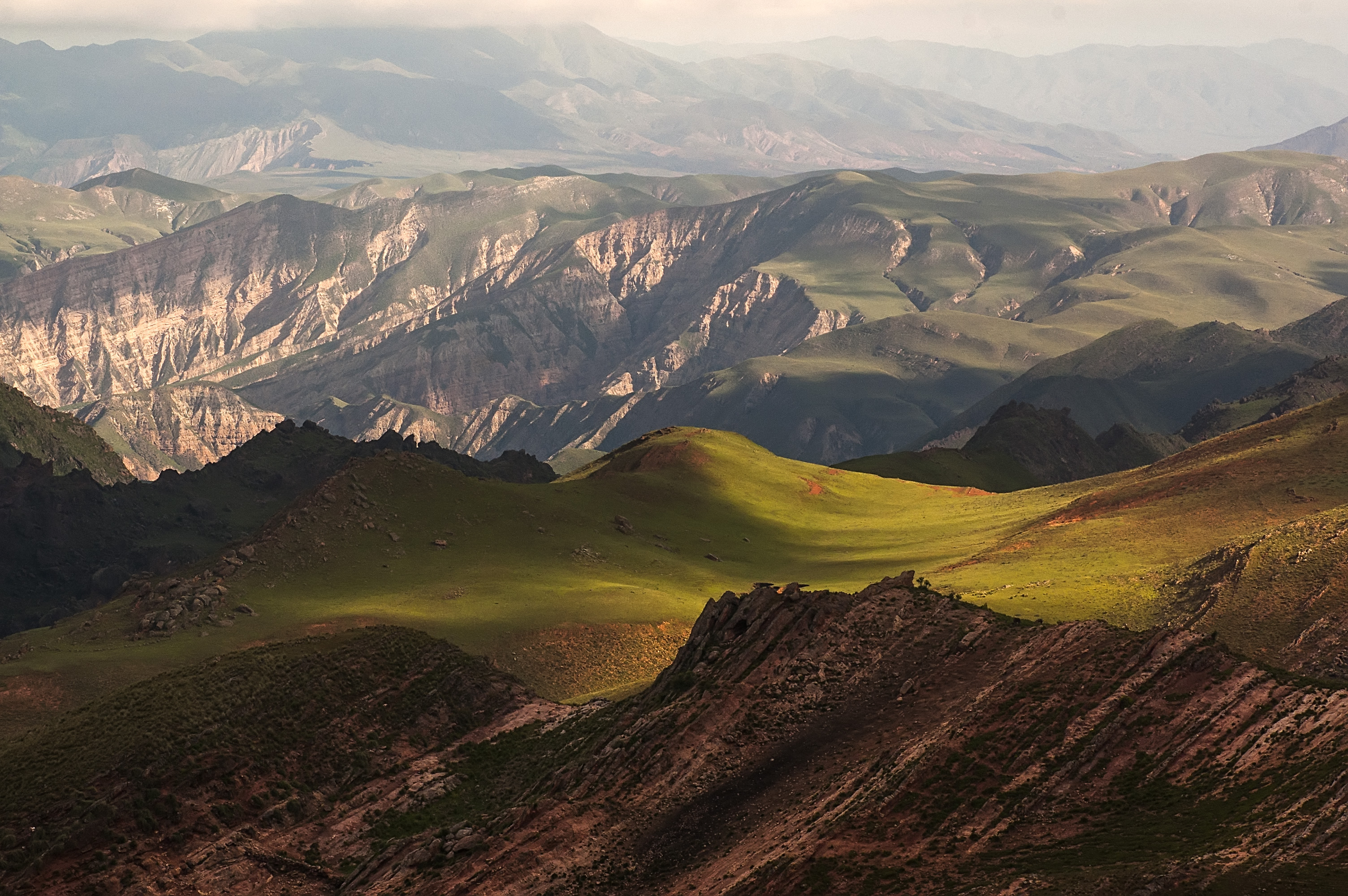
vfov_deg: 7.5
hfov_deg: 11.2
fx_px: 6846
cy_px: 448
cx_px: 674
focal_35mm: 183
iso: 400
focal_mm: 122
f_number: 9
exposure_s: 1/400
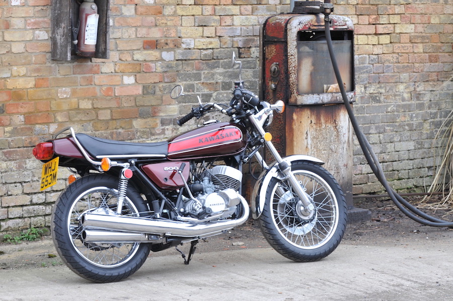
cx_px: 226
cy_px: 150
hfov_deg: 16.7
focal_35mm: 123
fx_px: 1546
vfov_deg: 11.1
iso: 250
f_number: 8
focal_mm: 82
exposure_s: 1/40
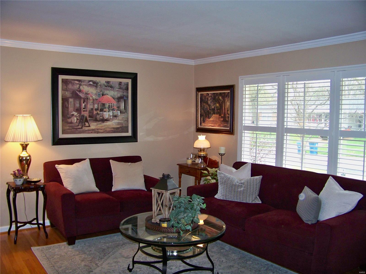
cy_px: 137
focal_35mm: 33
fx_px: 349
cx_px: 183
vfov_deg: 42.9
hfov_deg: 55.4
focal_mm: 5.85
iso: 200
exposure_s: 1/30
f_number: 2.8
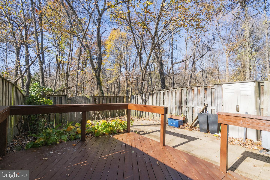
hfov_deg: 93.3
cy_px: 90
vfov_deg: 70.5
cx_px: 135
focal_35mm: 17
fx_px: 128
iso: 1250
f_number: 8
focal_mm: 17
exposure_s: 1/1000
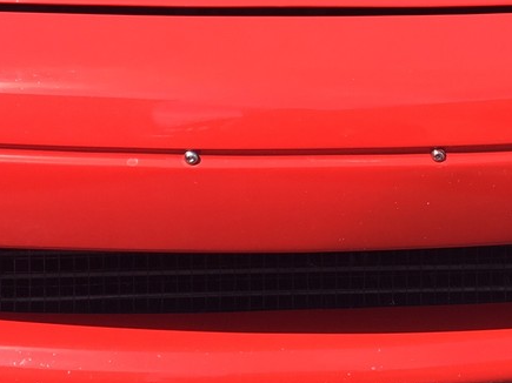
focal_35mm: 73
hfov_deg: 26.7
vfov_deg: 20.0
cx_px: 279
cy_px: 88
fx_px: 1079
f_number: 2.4
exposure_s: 1/599
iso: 25
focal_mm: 3.3
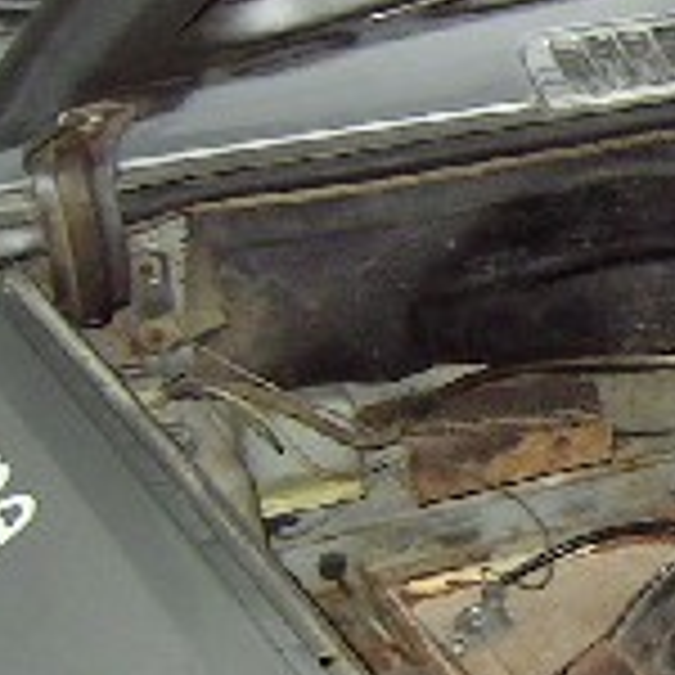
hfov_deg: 11.5
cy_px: 544
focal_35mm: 136
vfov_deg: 12.8
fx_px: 3000
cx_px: 1354
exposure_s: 1/30
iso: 100
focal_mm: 5.6
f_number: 2.8
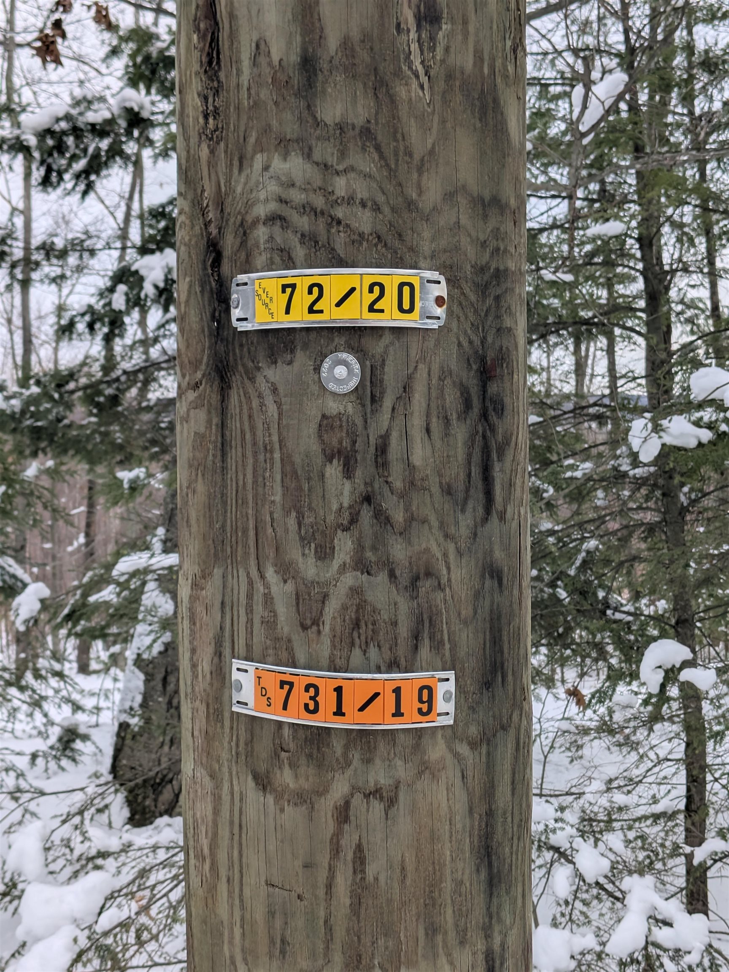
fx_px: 1376
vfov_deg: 38.9
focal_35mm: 49
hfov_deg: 29.7
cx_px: 364
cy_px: 486
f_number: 1.7
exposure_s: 1/606
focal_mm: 4.53
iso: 43
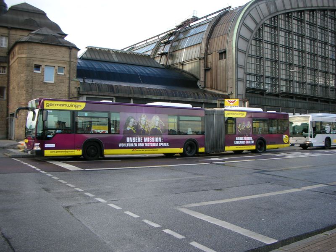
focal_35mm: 35
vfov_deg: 40.7
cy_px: 126
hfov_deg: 52.6
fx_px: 340
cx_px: 168
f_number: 3
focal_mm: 5.8
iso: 50
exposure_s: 1/70.7
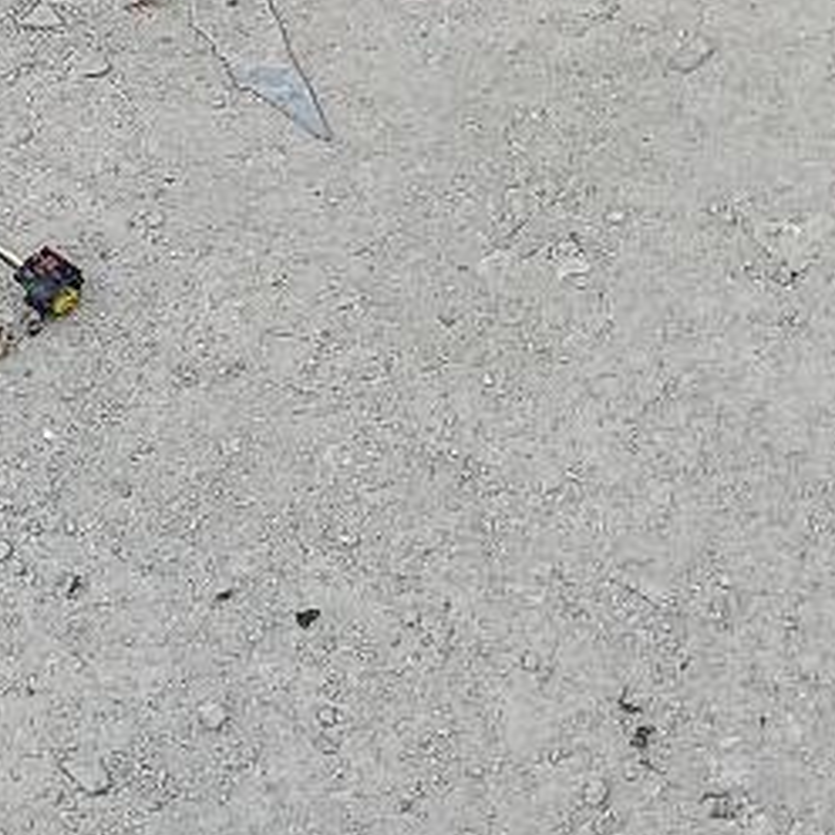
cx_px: 993
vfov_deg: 11.3
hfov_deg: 11.6
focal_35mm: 148
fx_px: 4039
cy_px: -461
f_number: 1.5
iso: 50
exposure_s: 1/2000
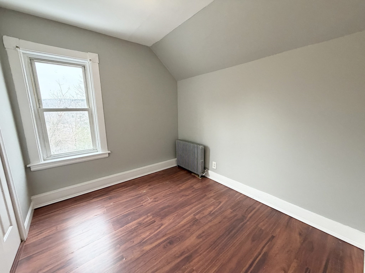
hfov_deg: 102.1
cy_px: 136
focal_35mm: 14
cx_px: 182
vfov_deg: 85.7
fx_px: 148
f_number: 2.2
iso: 320
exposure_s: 1/97
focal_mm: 2.22
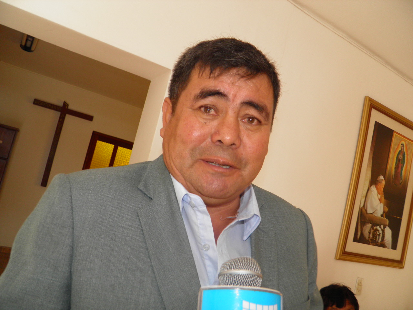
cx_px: 206
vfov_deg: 49.7
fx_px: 334
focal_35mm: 28
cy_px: 155
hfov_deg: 63.4
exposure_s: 1/30
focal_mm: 4.9
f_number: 2.8
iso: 100
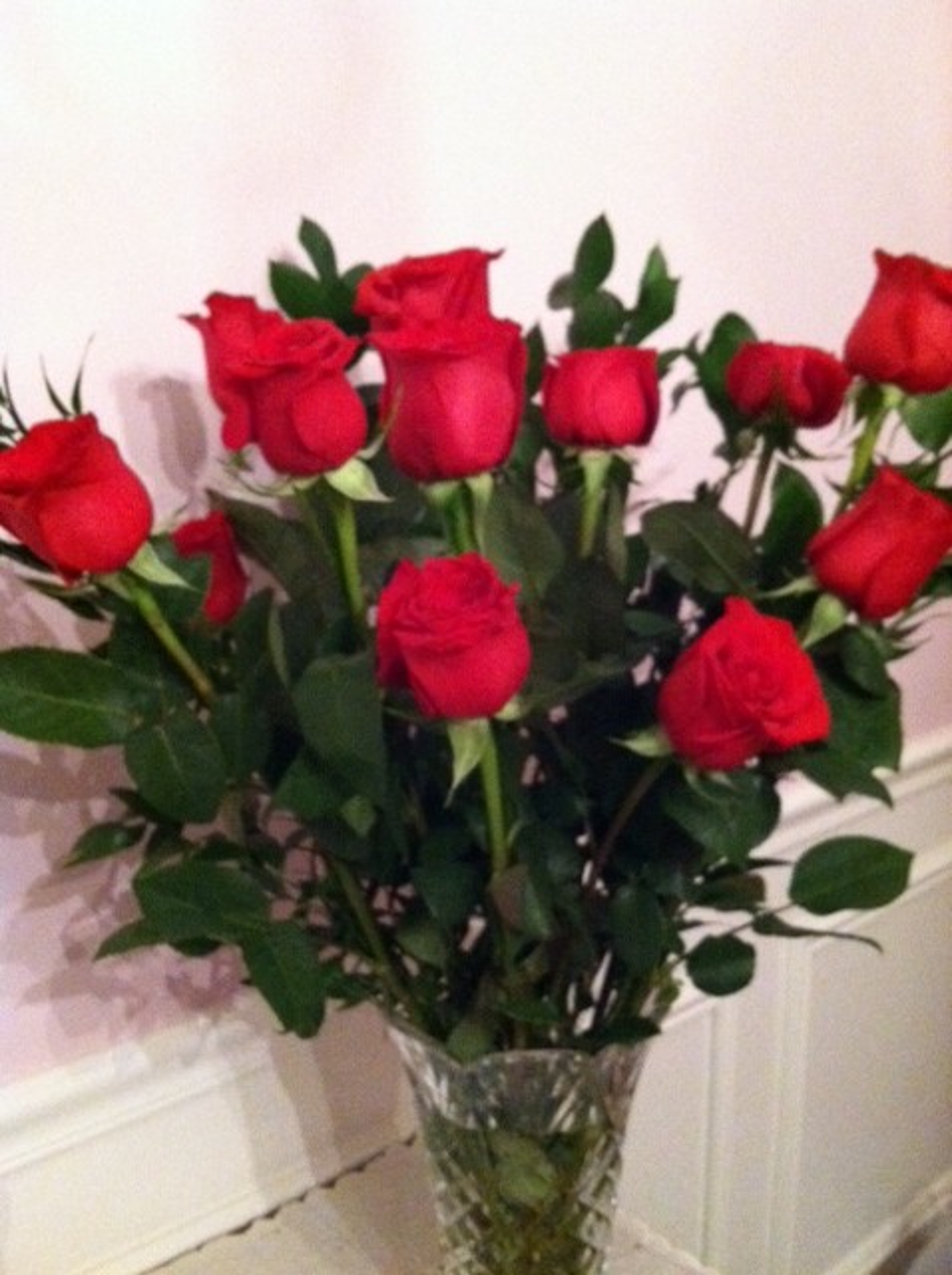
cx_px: 476
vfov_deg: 52.7
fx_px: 1287
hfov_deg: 40.6
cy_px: 638
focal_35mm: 35
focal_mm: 3.85
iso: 1000
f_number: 2.8
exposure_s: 1/15
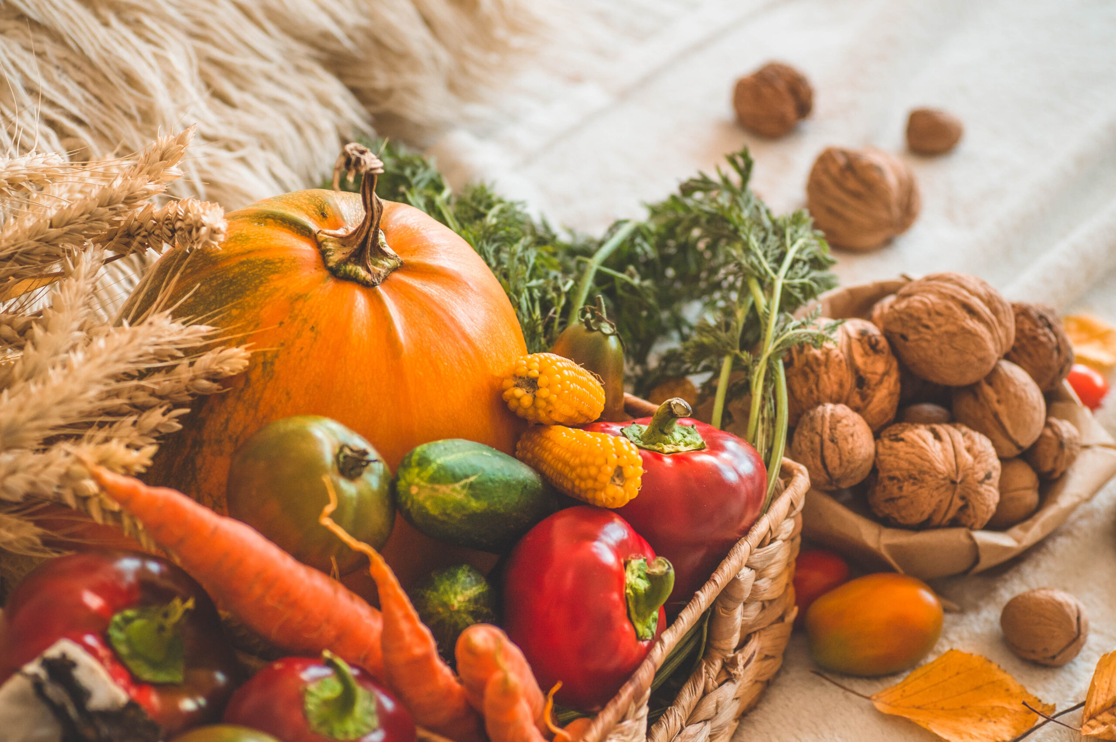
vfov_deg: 18.1
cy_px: 371
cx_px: 558
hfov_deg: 27.0
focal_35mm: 75
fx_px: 2322
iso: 400
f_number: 3.5
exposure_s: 1/160
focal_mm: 50
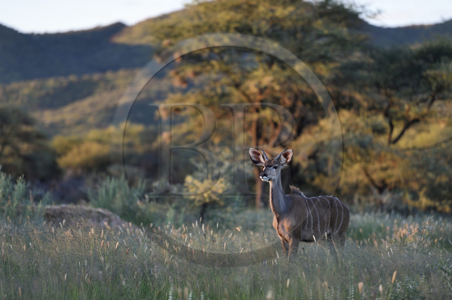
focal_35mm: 200
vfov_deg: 6.9
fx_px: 2509
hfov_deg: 10.3
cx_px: 226
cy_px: 150
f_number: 2.8
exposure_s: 1/320
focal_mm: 200
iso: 200
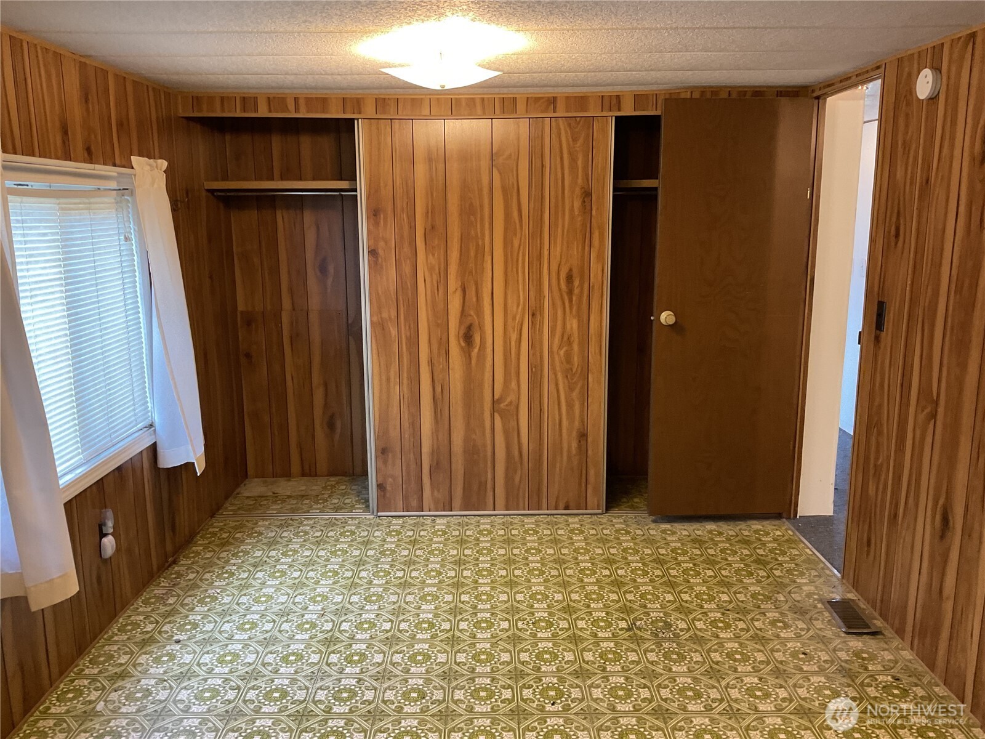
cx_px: 492
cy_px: 370
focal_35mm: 29
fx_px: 825
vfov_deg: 48.2
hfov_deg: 61.7
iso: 125
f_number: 1.8
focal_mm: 3
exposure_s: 1/60
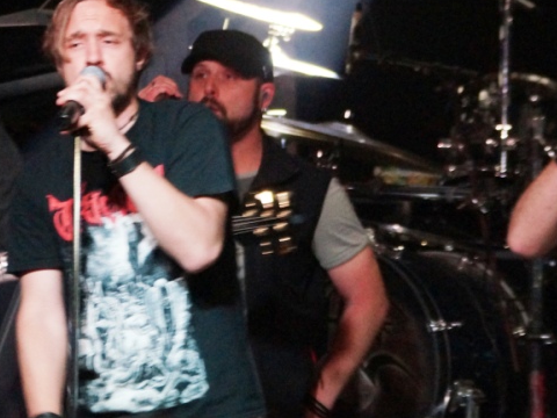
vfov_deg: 4.4
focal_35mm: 338
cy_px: 101
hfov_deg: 5.9
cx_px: 106
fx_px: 5439
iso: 3200
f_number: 5.6
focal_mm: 110
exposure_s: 1/30
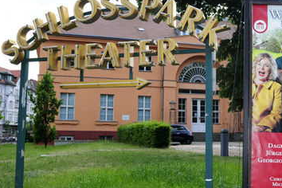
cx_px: 171
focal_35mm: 48
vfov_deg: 28.3
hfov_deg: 41.2
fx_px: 373
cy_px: 97
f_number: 11
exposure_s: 1/200
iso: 1000
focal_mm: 25
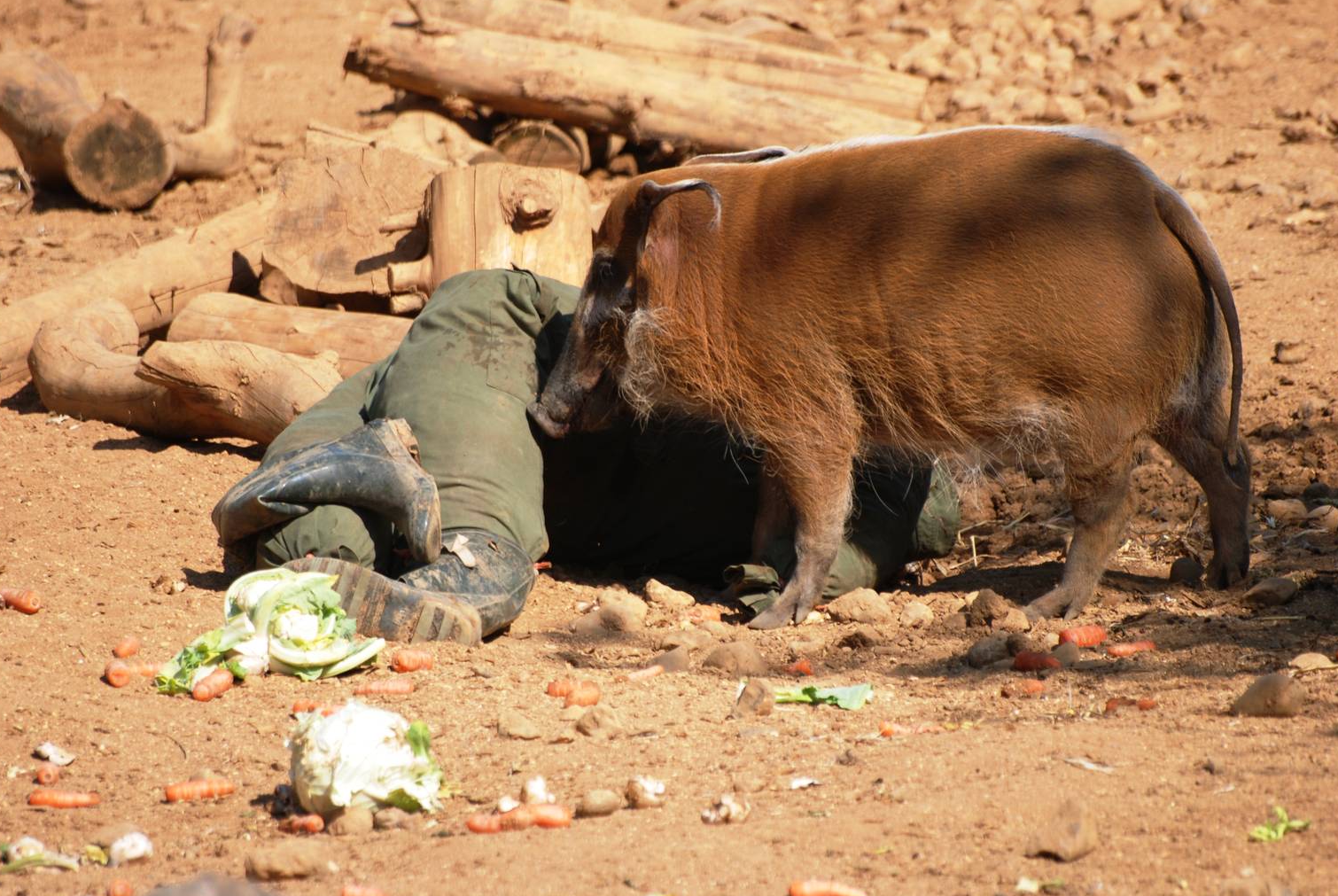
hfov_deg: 4.8
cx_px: 668
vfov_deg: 3.2
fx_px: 15964
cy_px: 456
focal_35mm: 429
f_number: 5.6
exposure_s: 1/640
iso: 200
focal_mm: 270
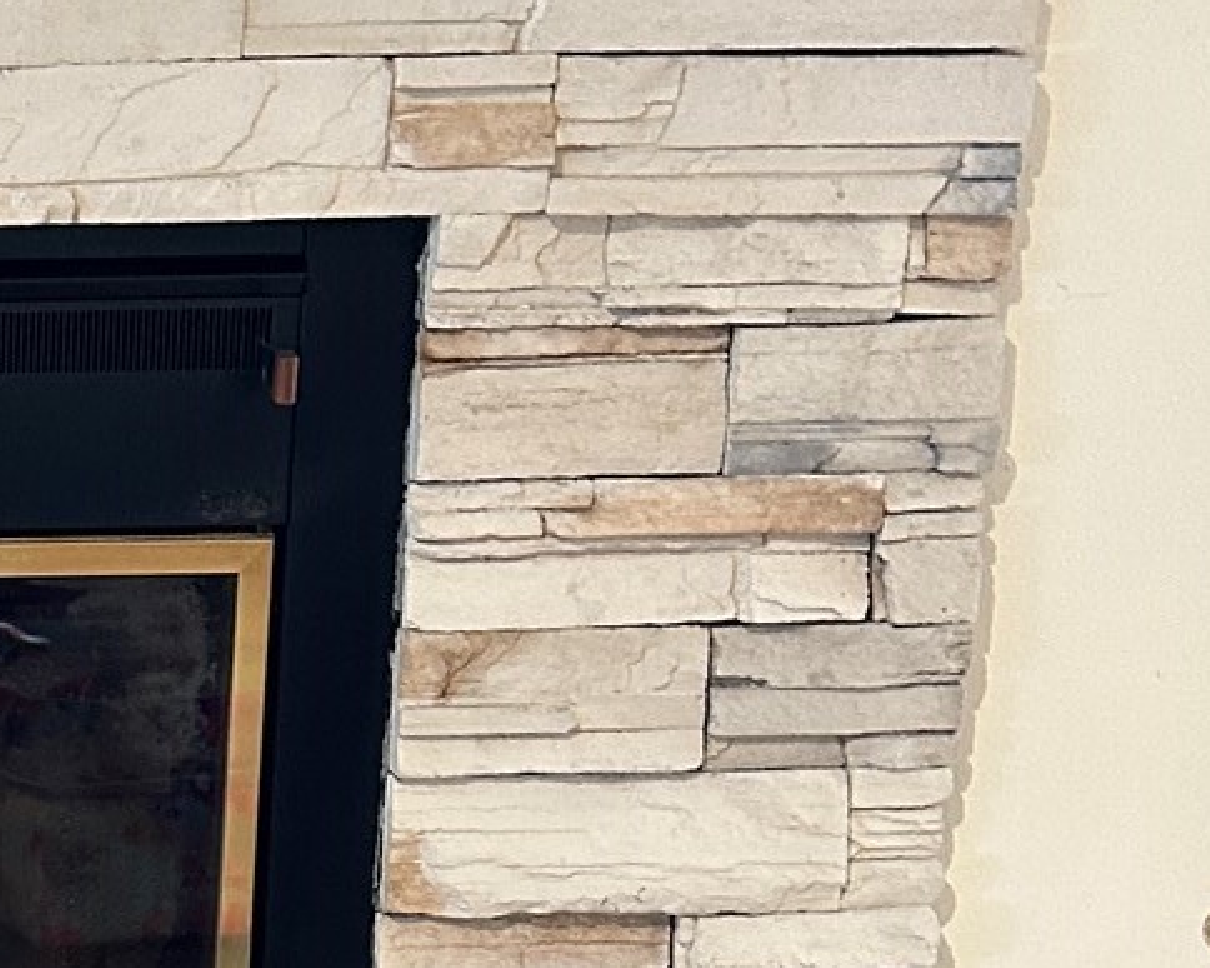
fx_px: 3330
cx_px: -560
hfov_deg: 18.4
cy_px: 950
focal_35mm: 93
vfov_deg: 16.2
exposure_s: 1/60
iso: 320
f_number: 1.78
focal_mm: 6.86
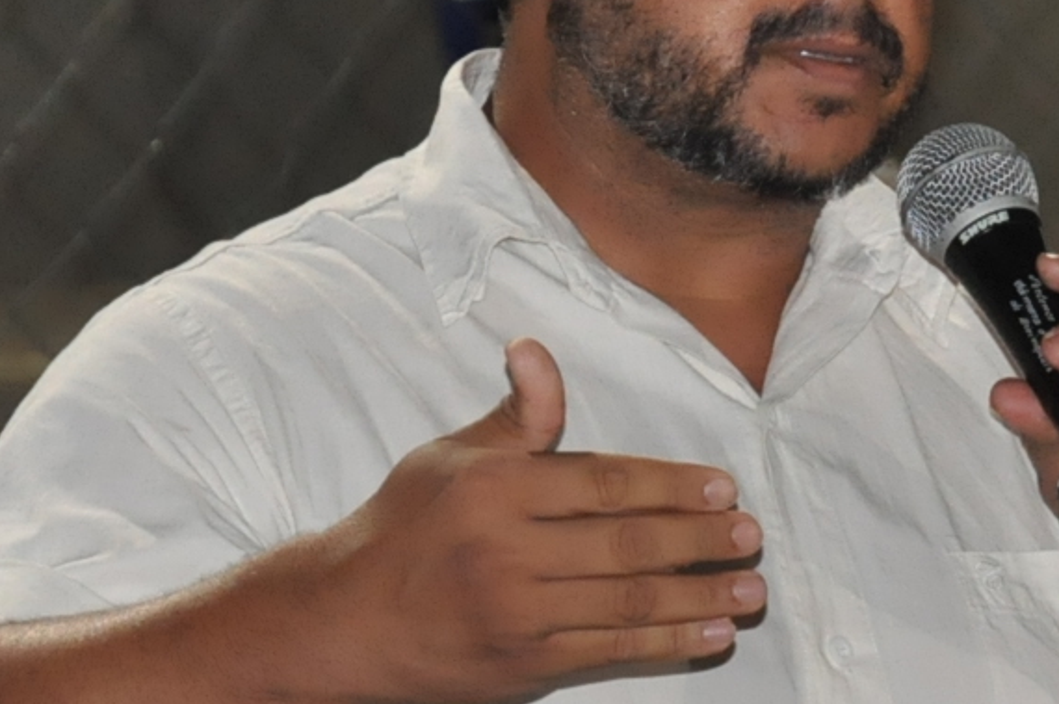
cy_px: 422
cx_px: 615
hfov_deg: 4.6
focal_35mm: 451
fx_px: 13255
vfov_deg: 3.0
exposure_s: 1/60
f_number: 5.3
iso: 2000
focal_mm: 80
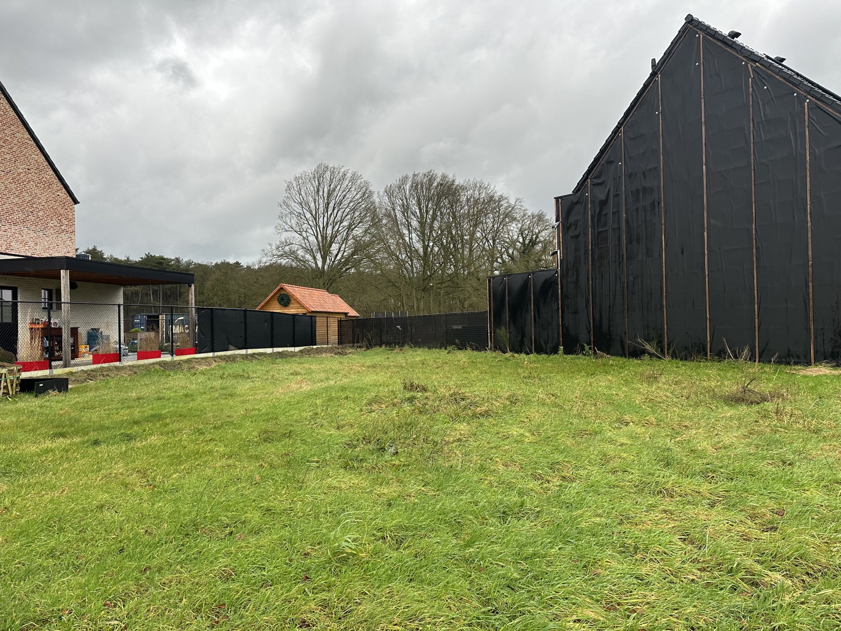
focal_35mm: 24
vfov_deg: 56.8
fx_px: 583
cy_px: 316
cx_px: 420
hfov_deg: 71.6
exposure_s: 1/480
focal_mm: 6.86
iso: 80
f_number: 1.78
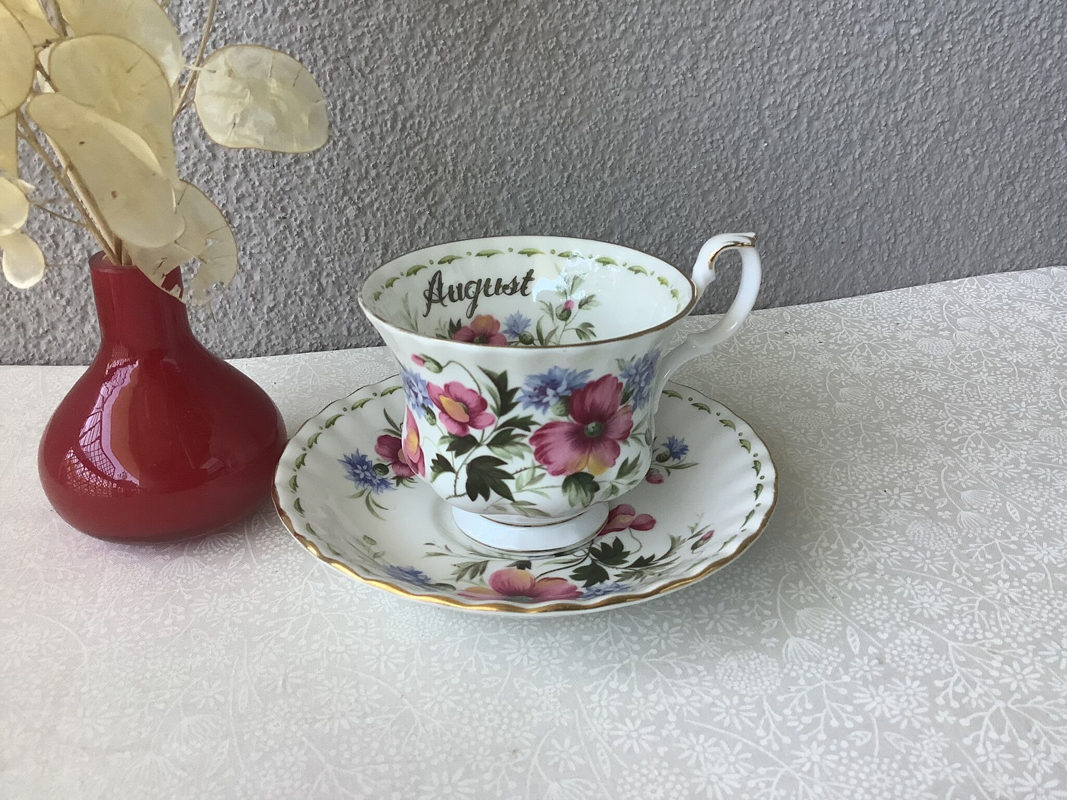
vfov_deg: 45.4
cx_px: 534
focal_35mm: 31
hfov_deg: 58.4
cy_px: 400
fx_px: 956
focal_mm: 3.3
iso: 64
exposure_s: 1/120
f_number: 2.4
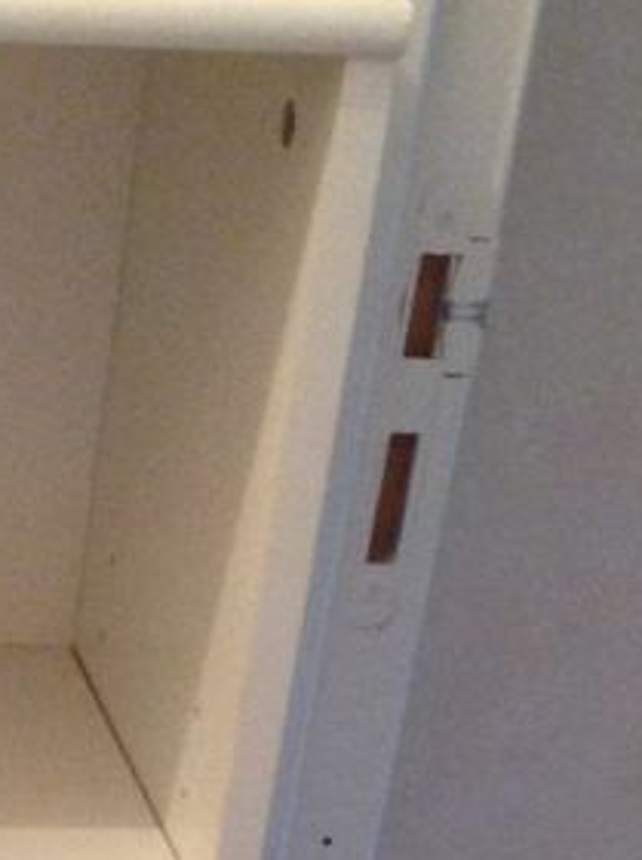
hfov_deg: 11.4
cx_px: -315
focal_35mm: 125
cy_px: 1179
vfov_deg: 14.9
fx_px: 3101
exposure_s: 1/17
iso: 320
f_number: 2.4
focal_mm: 4.28
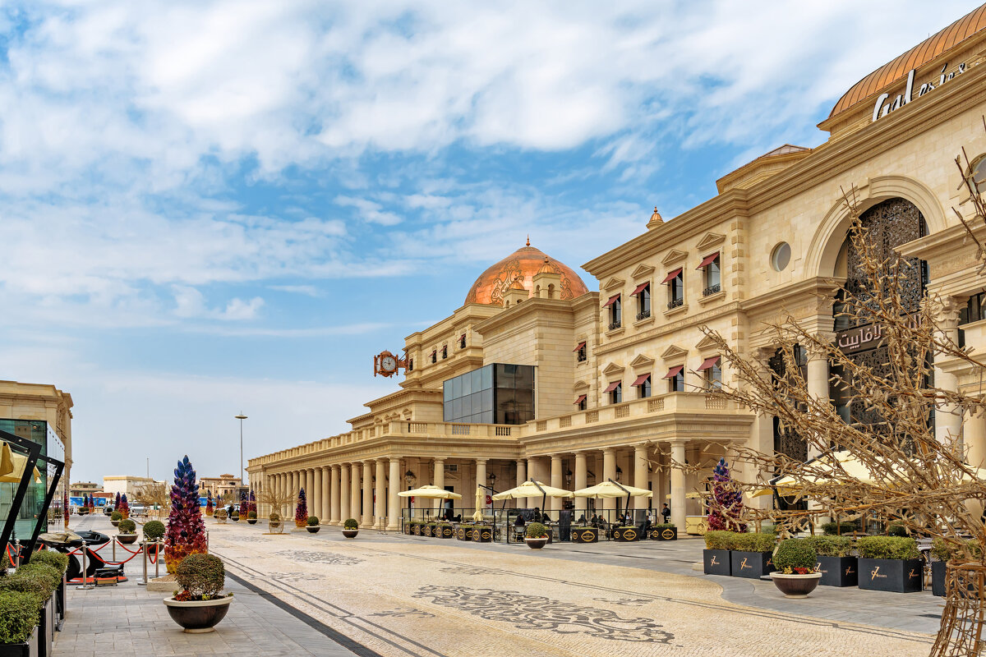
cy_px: 328
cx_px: 493
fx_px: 822
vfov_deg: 43.6
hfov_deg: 61.9
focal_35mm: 30
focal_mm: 30
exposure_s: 1/800
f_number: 8
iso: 200
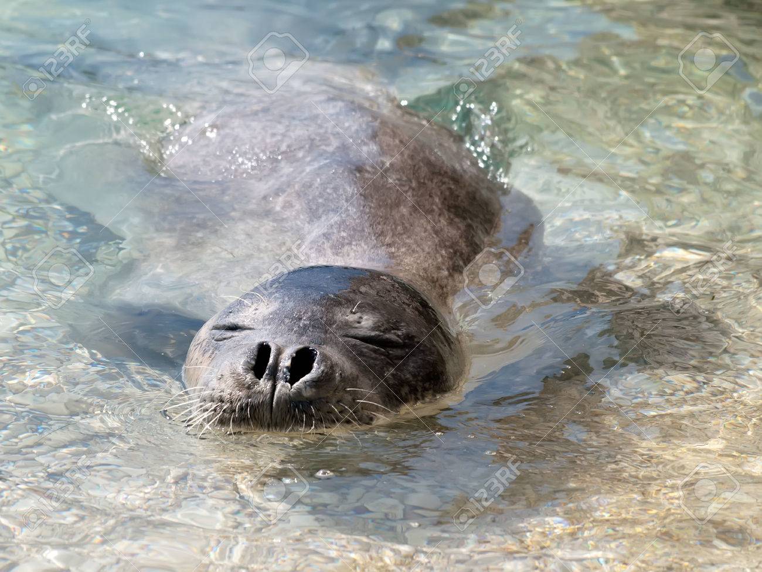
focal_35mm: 316
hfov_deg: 6.3
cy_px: 286
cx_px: 381
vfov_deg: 4.7
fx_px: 6956
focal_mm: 158
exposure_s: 1/640
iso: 100
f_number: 7.1
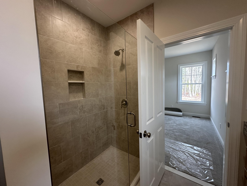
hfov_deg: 102.1
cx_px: 124
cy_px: 93
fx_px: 100
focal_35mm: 14
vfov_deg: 85.7
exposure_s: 1/120
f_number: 2.2
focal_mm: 2.22
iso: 200
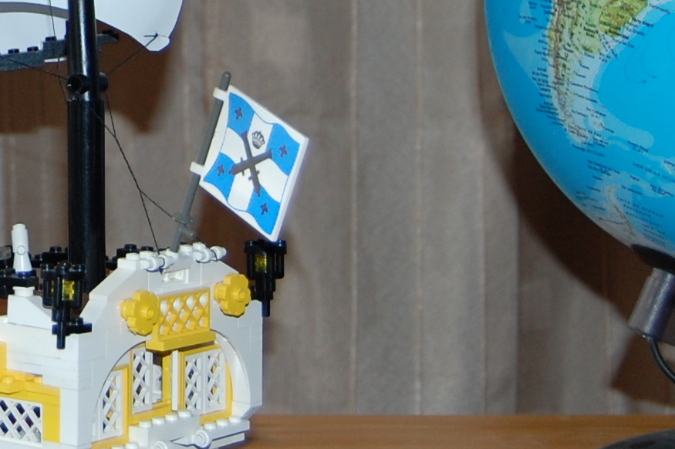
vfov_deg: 10.0
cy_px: -187
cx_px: -237
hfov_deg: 14.6
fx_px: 2511
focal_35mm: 134
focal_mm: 26
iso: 400
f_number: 4
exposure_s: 1/60
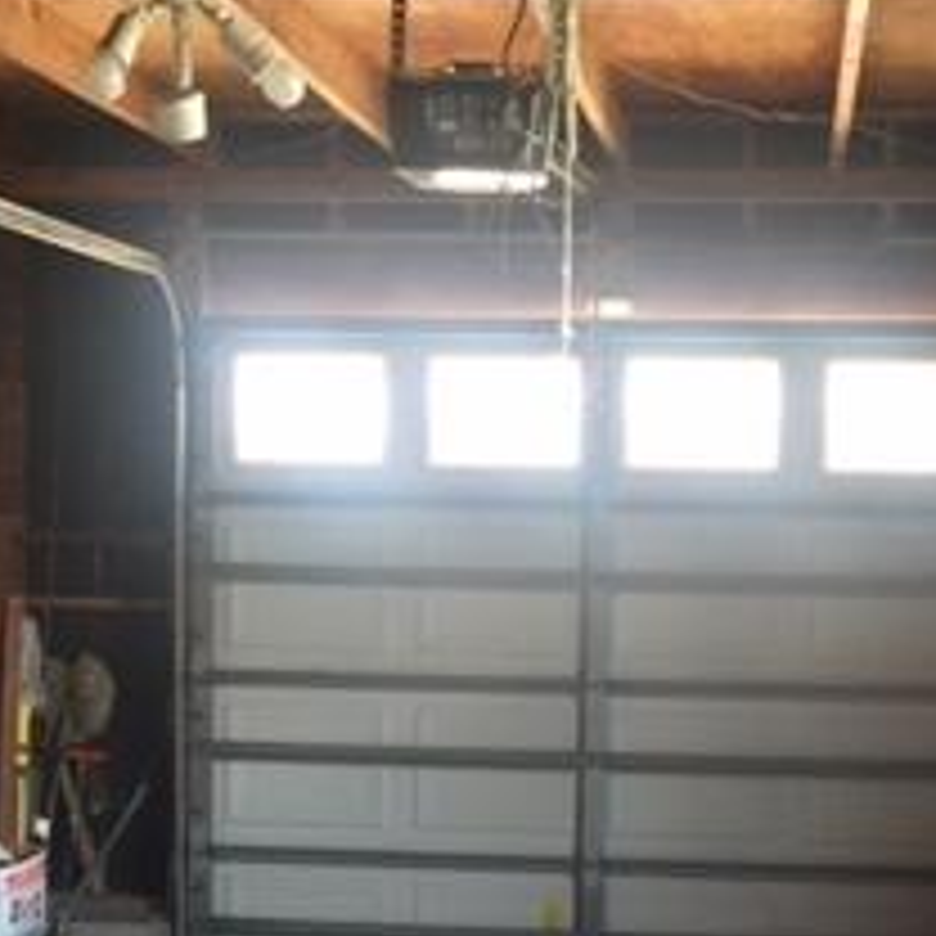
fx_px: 2417
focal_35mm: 79
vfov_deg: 21.7
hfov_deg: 21.9
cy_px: 742
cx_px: 526
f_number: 2.2
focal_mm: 4.15
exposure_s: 1/30
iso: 100
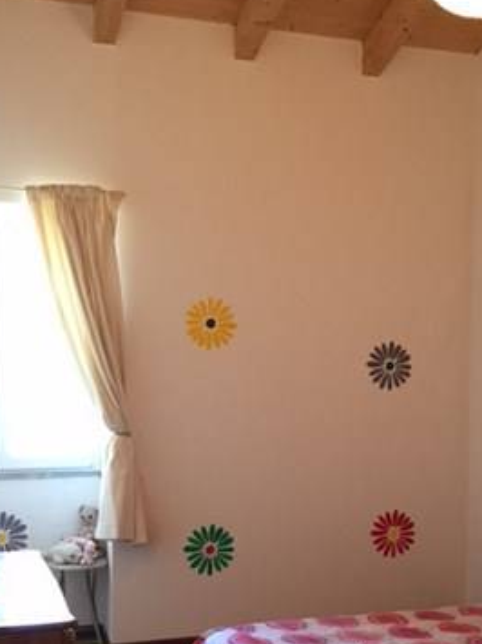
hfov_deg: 29.6
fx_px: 910
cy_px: 430
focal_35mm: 49
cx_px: 268
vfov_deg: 38.5
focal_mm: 4.15
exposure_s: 1/33
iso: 200
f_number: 2.2
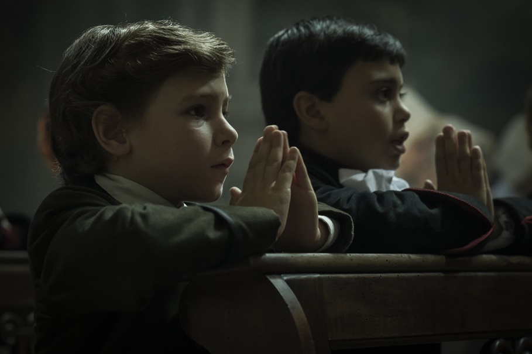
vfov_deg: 11.4
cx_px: 266
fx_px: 1772
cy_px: 177
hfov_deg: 17.1
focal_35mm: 120
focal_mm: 120
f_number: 5
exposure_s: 1/125
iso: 6400
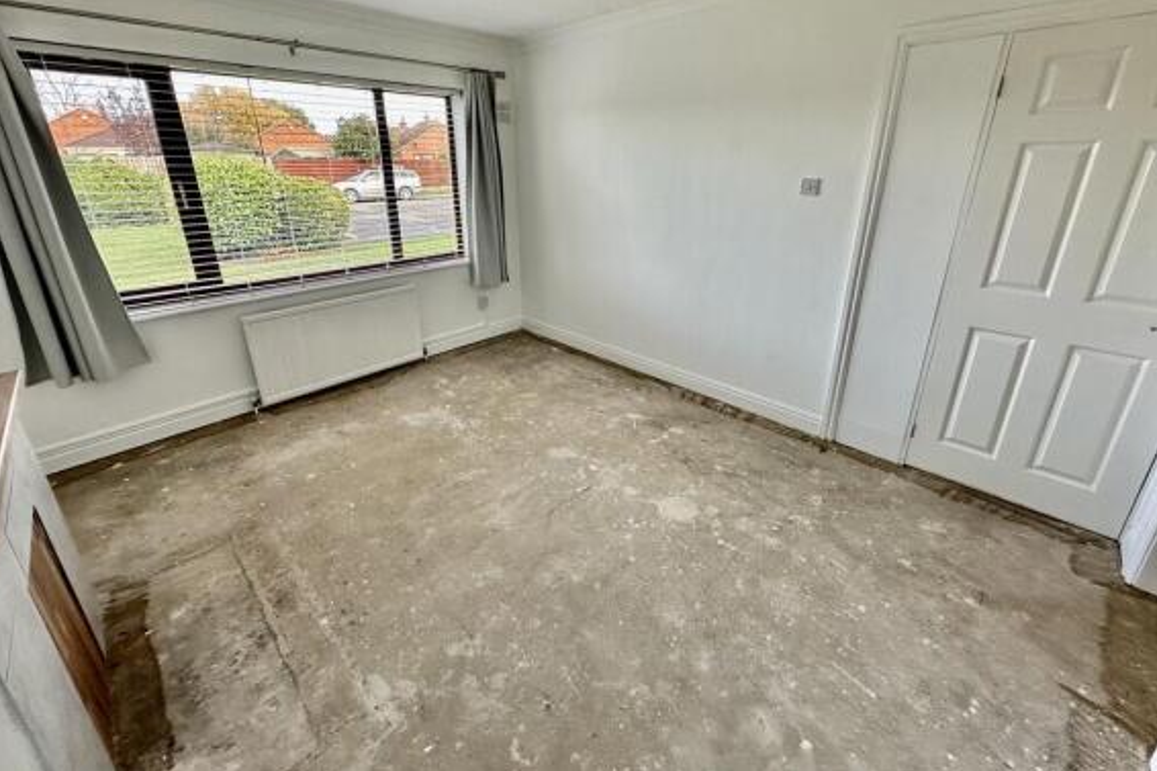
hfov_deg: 100.4
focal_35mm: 15
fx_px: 482
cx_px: 577
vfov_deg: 76.8
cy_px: 328
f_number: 2.2
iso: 125
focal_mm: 2.22
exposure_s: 1/99
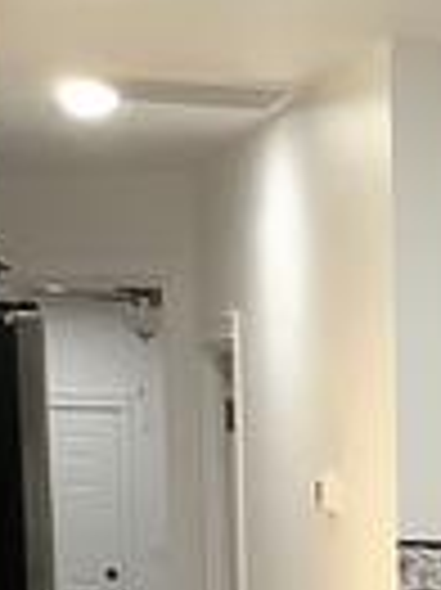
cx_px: 1156
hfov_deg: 7.5
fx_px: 3097
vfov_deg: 10.6
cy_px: 842
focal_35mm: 182
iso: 250
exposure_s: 1/60
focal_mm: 3.3
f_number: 2.4
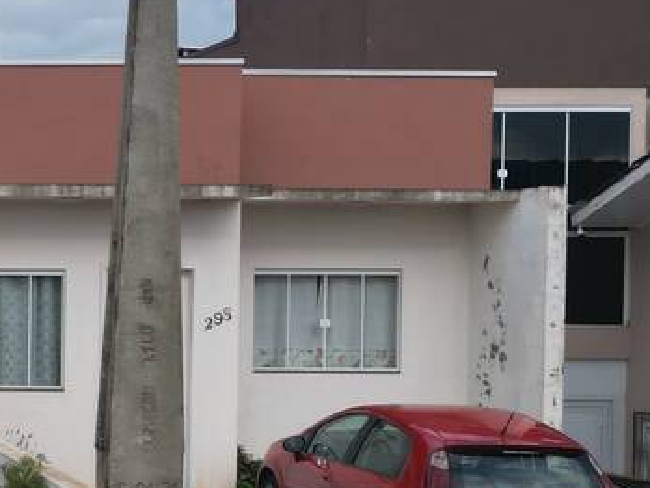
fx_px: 1860
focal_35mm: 99
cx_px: -460
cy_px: 356
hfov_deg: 16.9
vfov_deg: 14.9
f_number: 1.7
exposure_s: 1/2000
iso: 140
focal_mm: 6.72
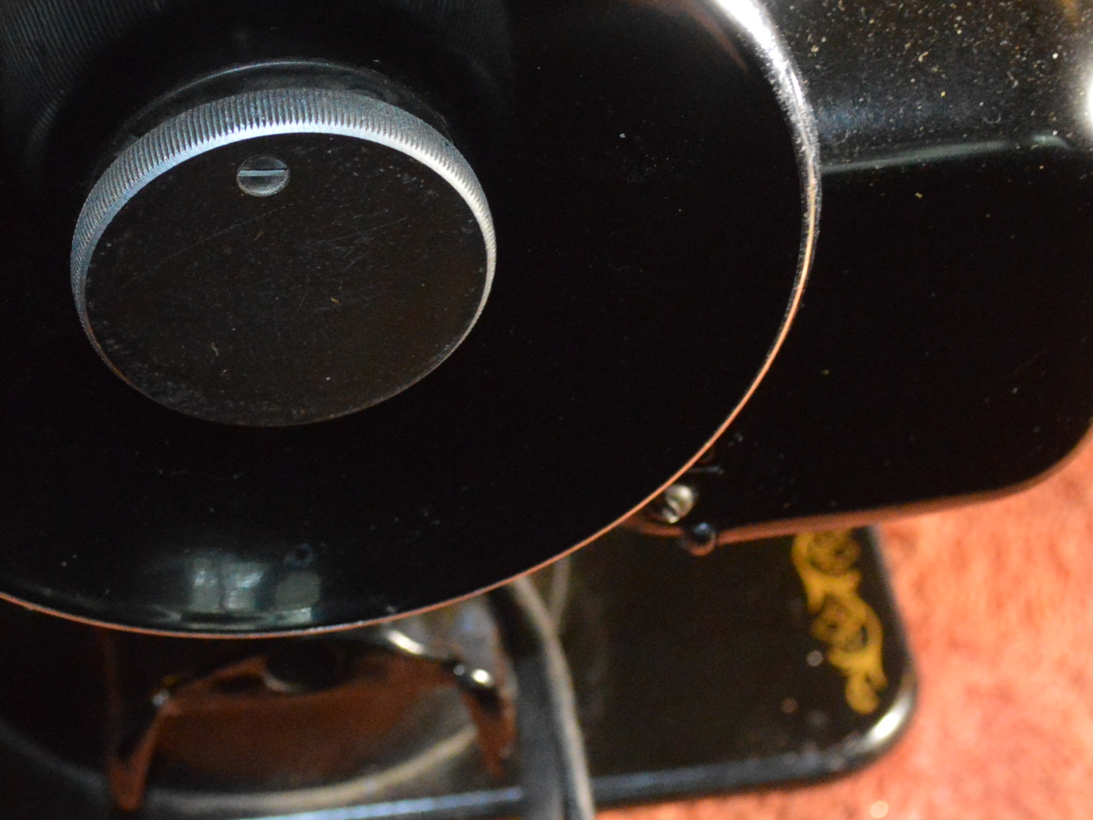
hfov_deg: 15.4
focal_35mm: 128
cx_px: 388
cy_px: 250
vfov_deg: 11.6
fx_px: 4041
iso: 3200
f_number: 5
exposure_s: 1/60
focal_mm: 38
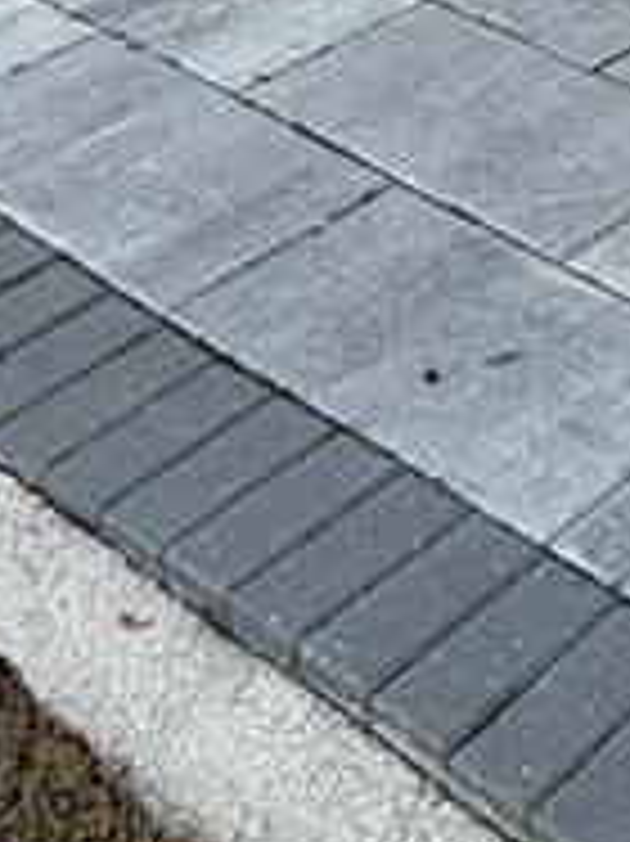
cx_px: 1179
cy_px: -639
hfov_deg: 14.2
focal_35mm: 90
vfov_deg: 17.8
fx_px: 2186
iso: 50
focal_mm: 2.22
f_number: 2.2
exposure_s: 1/152
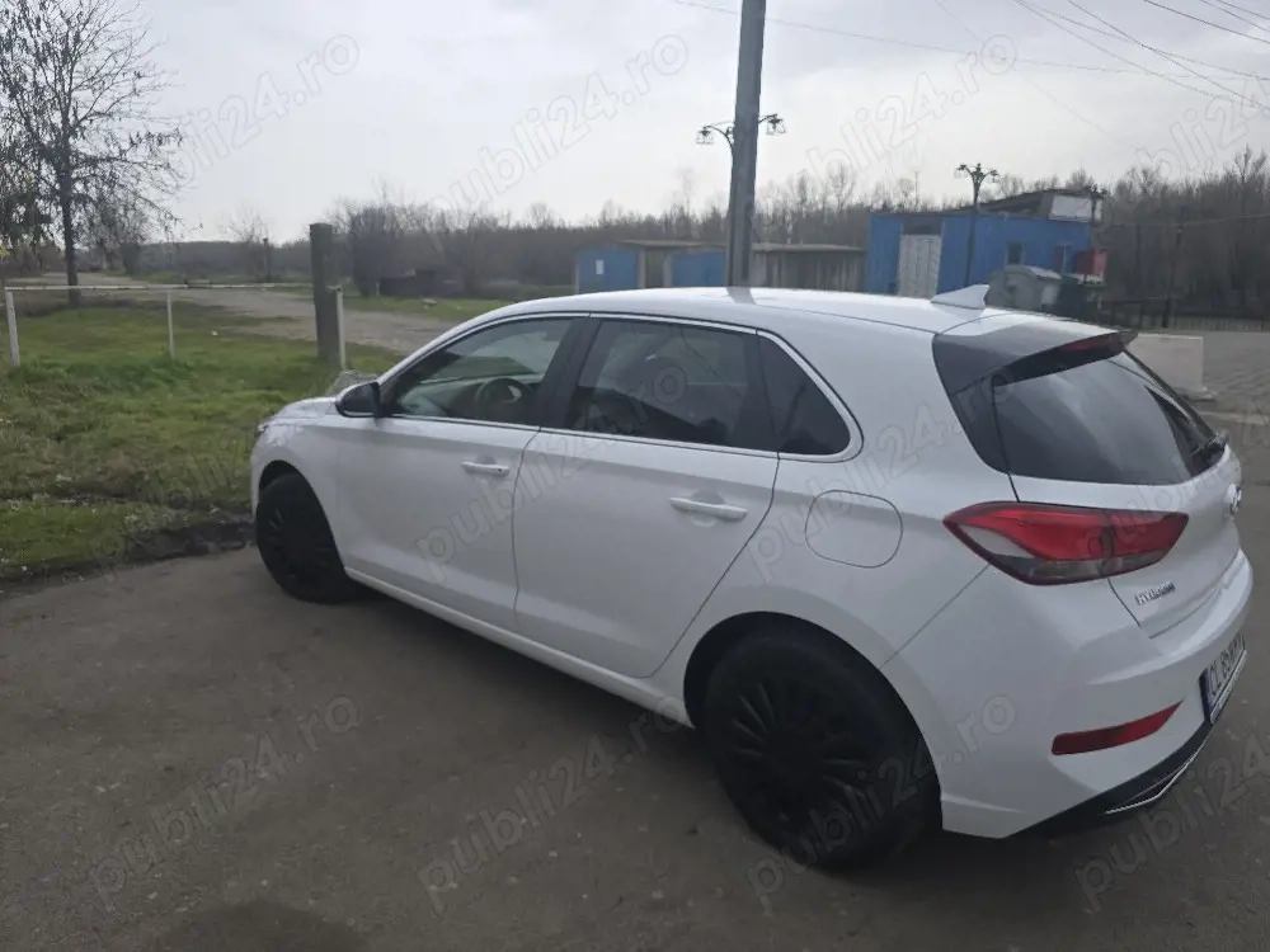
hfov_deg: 73.9
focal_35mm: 23
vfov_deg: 58.9
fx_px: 844
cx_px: 635
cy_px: 476
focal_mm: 6.3
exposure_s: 1/357
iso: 12
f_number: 1.7
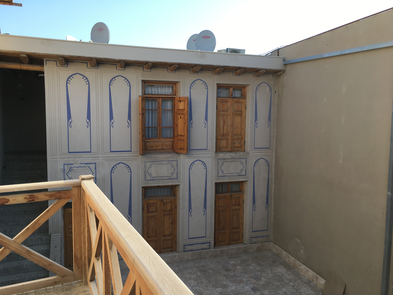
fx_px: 329
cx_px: 196
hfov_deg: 61.7
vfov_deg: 48.2
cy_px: 148
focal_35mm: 29
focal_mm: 4.15
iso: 25
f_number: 2.2
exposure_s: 1/354
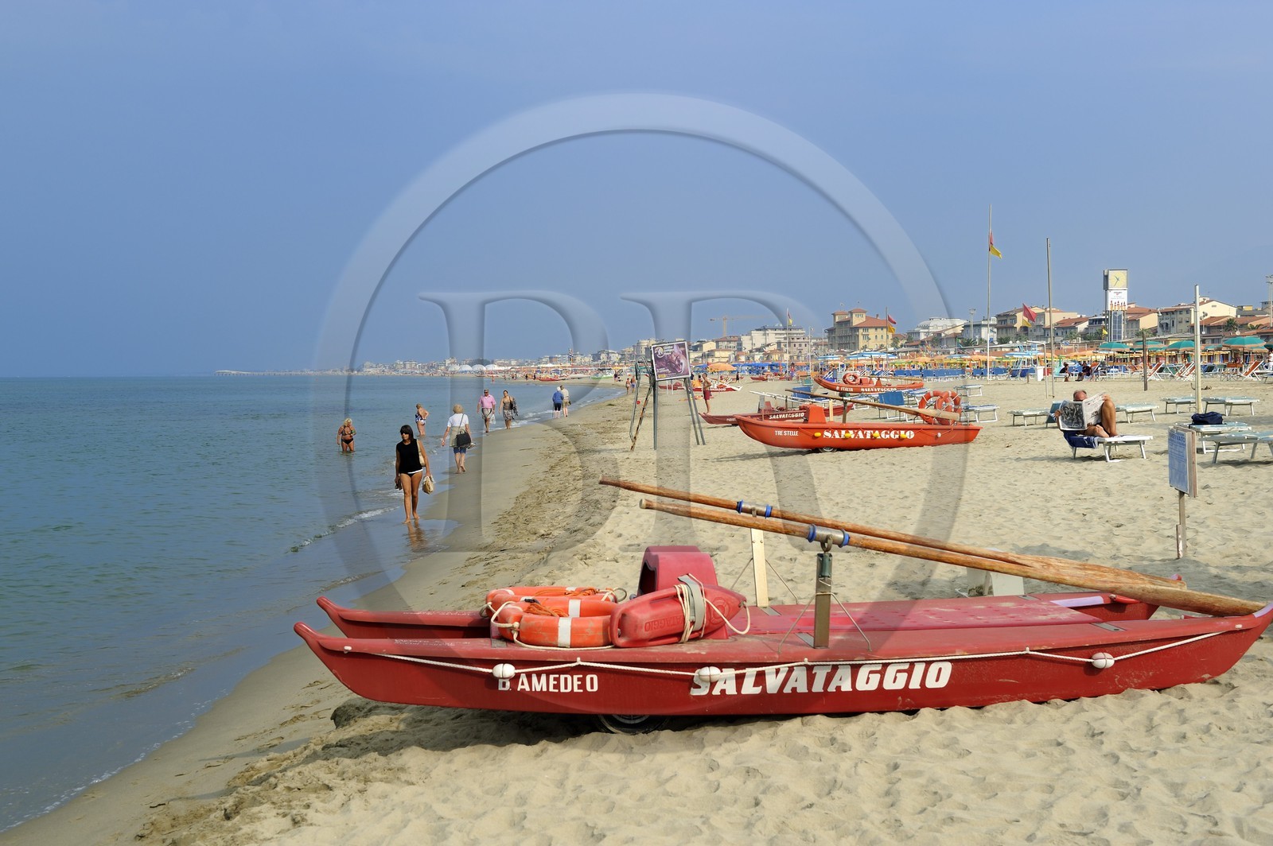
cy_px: 423
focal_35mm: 48
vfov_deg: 28.0
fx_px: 1696
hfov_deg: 41.1
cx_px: 636
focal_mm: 48
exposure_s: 1/250
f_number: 10
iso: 200
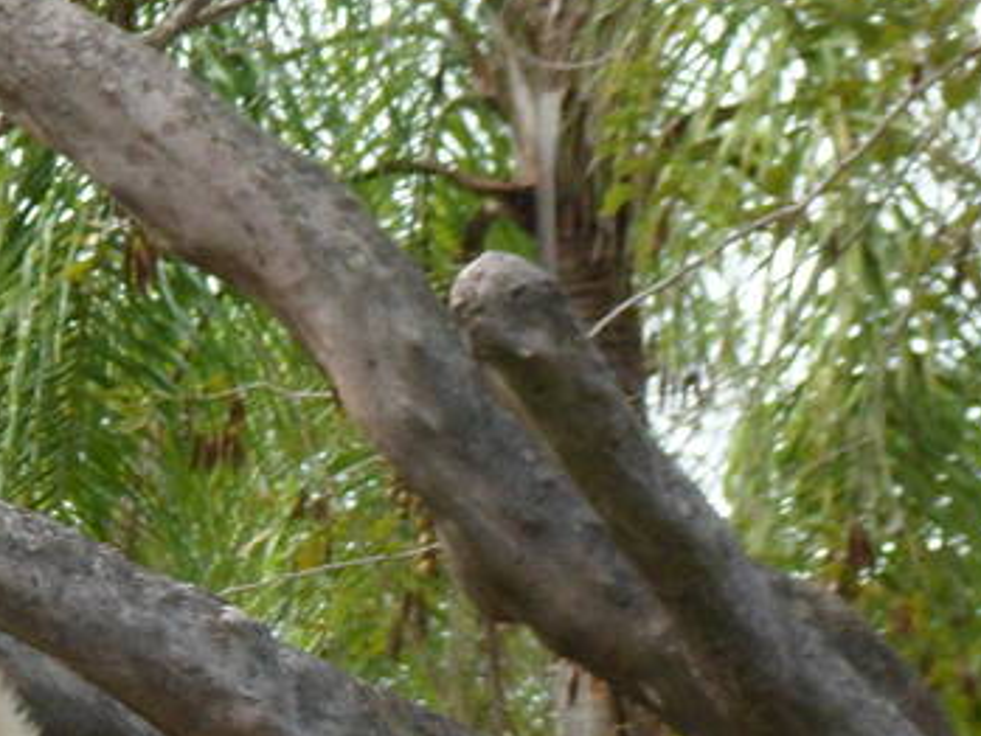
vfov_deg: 2.5
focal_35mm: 596
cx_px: -419
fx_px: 16896
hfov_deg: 3.3
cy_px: 1419
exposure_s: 1/125
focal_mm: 22.5
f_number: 5.4
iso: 80
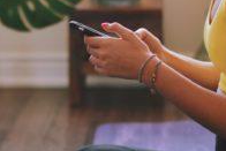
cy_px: 103
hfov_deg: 13.4
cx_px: 82
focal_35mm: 153
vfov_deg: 9.0
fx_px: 961
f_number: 1.8
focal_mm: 50
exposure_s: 1/125
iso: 100
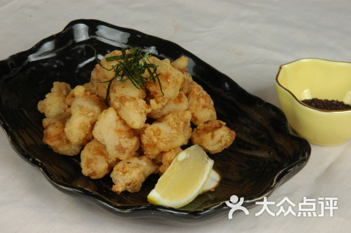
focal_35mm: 117
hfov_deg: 17.5
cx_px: 176
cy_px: 116
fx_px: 1139
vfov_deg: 11.7
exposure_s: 1/100
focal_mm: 78
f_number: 20
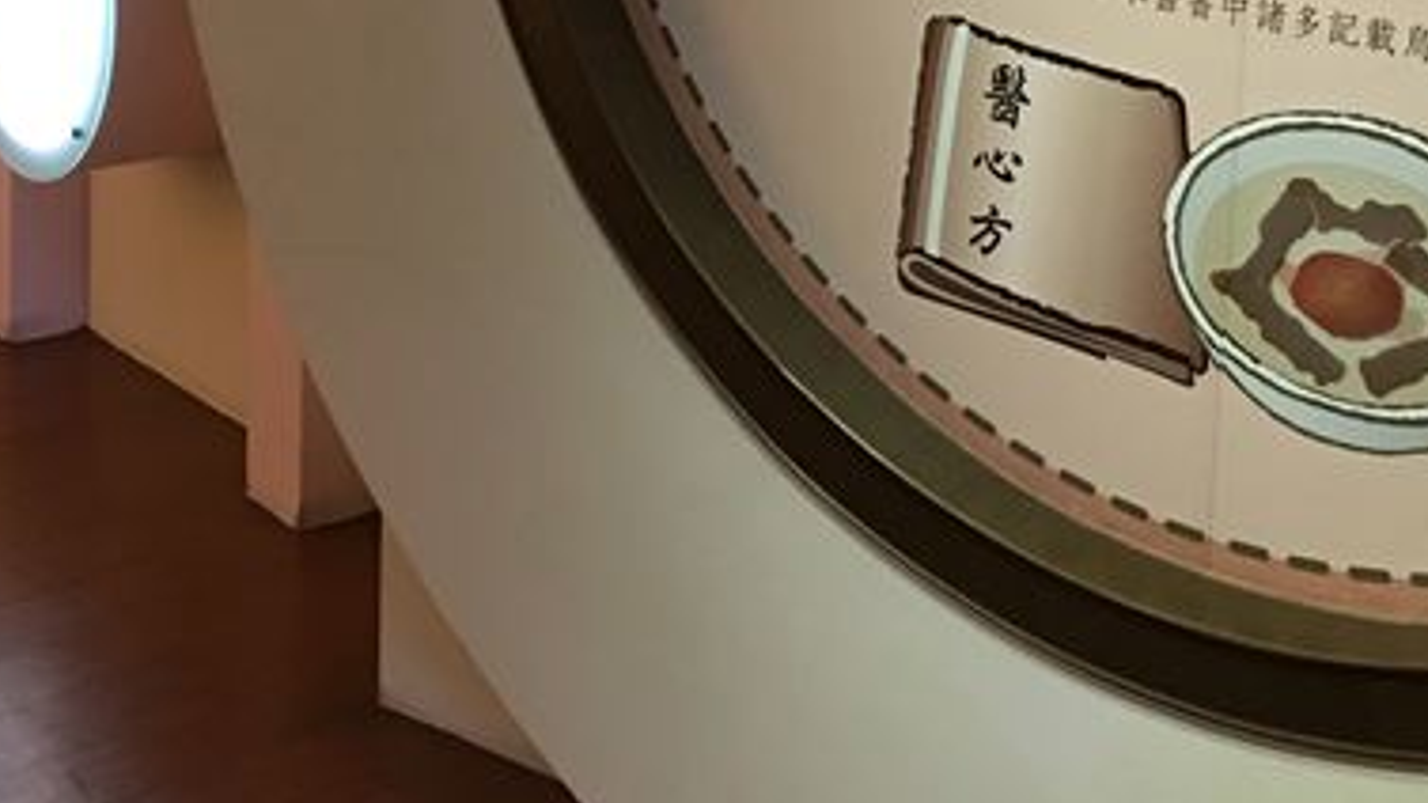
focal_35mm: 67
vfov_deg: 16.8
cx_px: 667
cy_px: -292
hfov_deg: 31.4
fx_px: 2537
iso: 64
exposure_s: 1/15
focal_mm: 4.15
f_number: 2.2
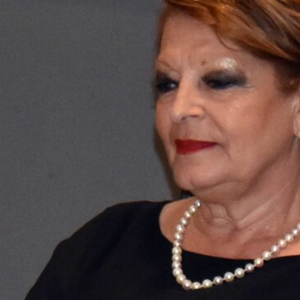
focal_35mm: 137
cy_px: 131
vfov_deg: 12.8
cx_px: 117
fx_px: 1342
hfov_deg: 12.8
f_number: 5.6
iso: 2000
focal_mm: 55
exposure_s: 1/200
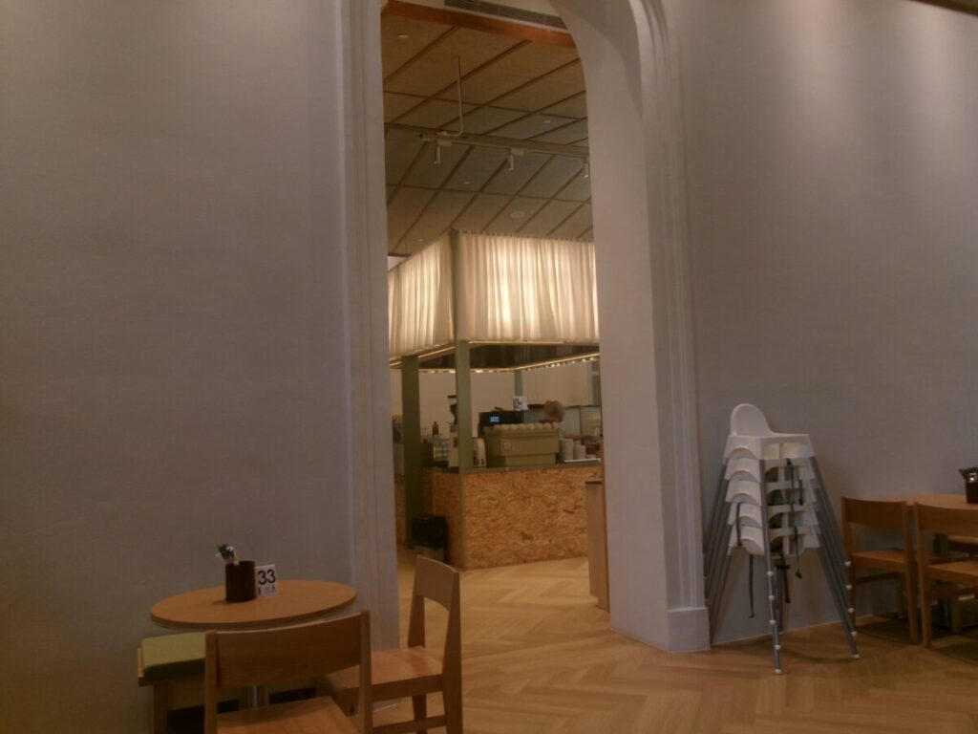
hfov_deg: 63.4
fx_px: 791
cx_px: 489
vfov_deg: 49.7
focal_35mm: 28
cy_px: 367
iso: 102
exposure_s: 1/34
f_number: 3.9
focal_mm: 5.1
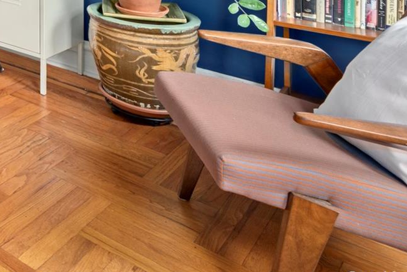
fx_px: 498
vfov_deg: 24.1
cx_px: -167
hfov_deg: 30.5
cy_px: -133
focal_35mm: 44
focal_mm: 14
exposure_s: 30
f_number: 11
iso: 400
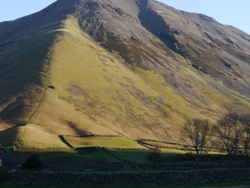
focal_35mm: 75
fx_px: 542
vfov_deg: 19.7
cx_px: 100
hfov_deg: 25.9
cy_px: 86
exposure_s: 1/160
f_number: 6.3
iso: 160
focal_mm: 29
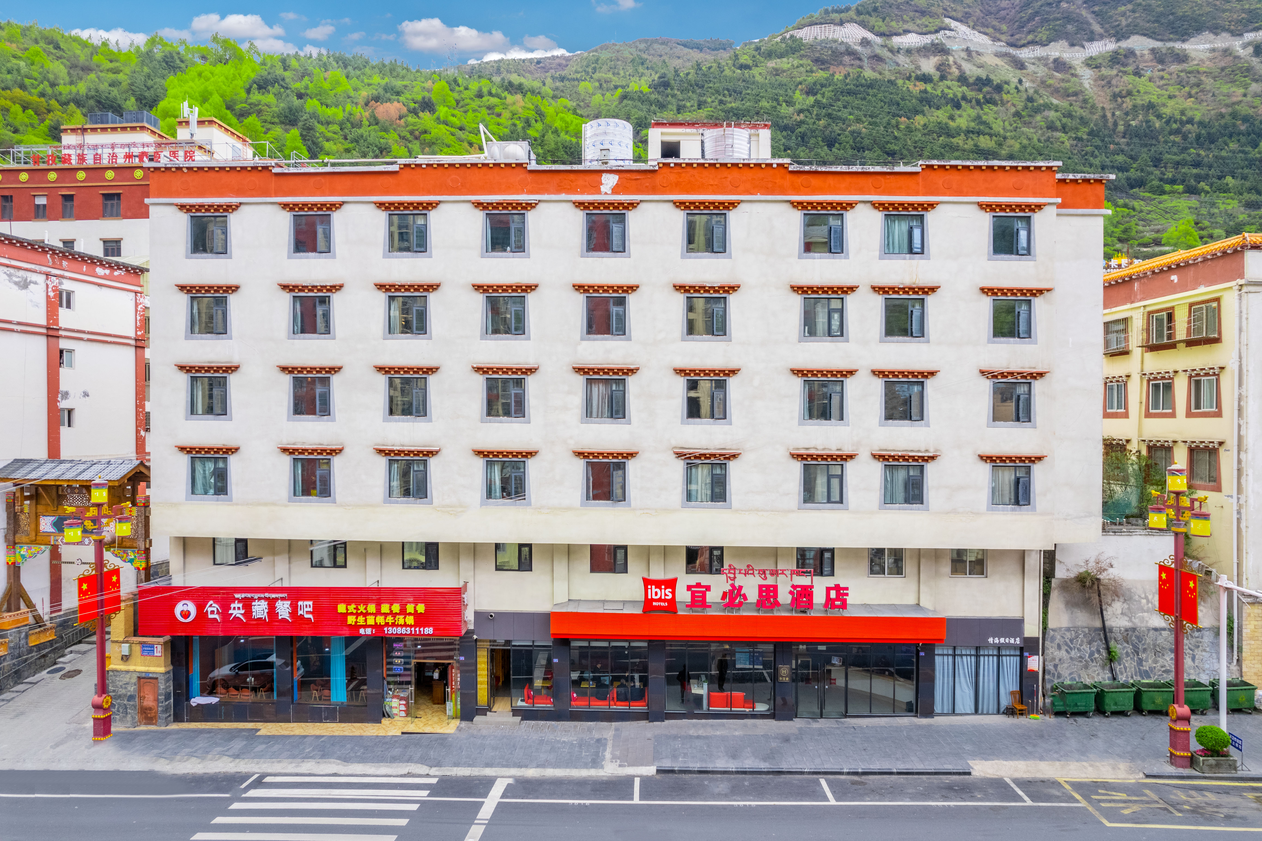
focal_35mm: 22
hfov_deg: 78.6
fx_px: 771
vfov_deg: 57.2
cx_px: 631
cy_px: 420
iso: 100
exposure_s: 1/2000
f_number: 2.8
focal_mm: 8.38
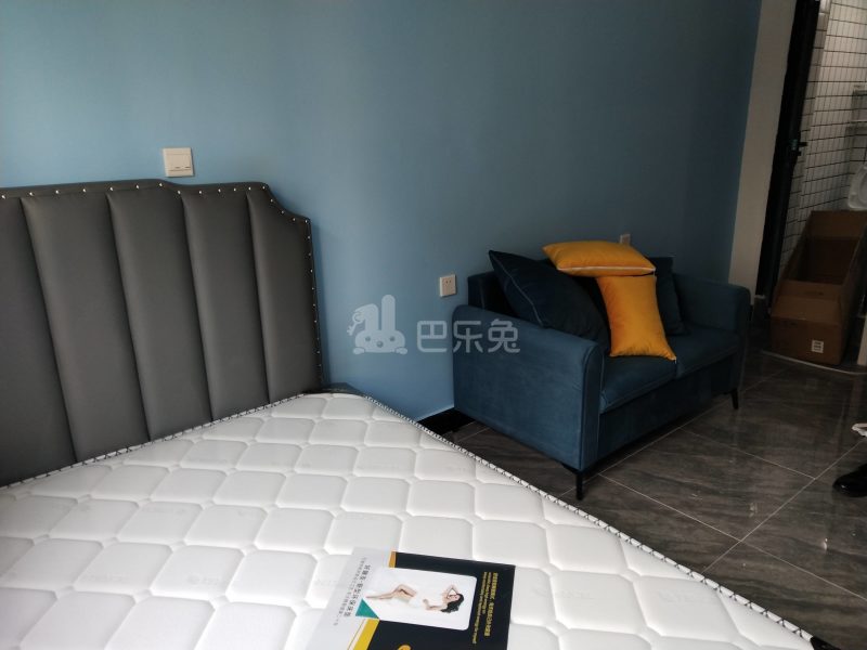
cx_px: 434
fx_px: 751
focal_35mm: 30
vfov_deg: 46.8
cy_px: 325
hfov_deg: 60.0
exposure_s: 1/50
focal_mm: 3.95
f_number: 1.8
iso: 135
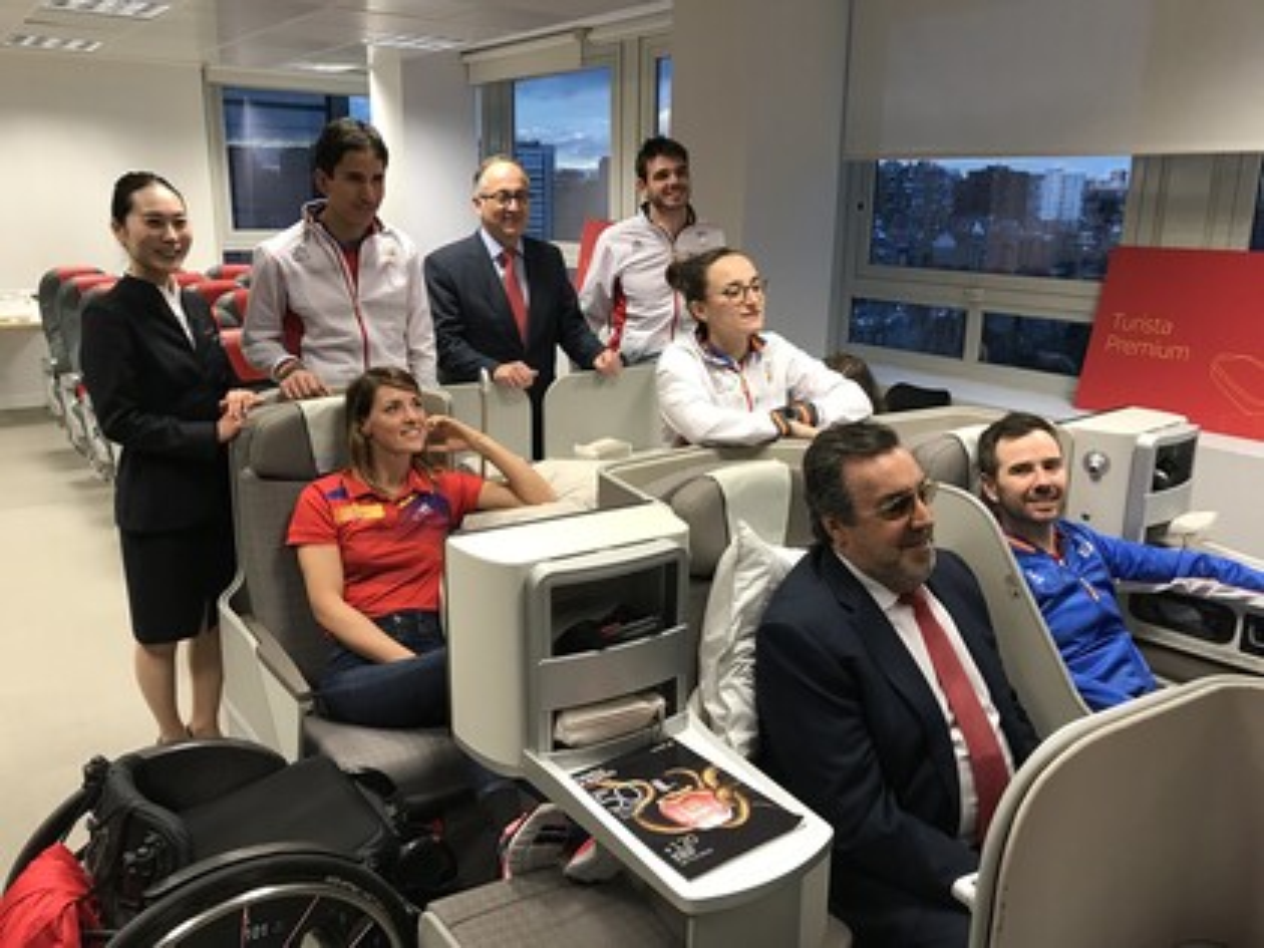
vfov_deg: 49.7
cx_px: 632
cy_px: 474
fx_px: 1022
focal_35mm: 28
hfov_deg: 63.4
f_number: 1.8
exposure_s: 1/25
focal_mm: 3.99
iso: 32
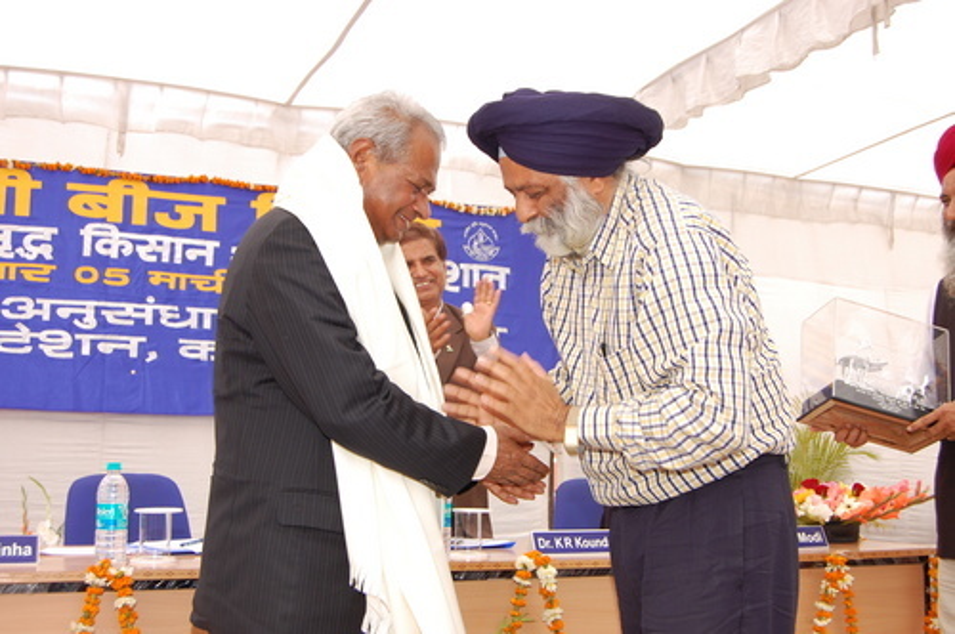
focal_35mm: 39
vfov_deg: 34.1
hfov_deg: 49.6
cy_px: 317
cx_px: 478
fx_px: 1033
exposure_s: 1/125
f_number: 6.3
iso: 200
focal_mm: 26
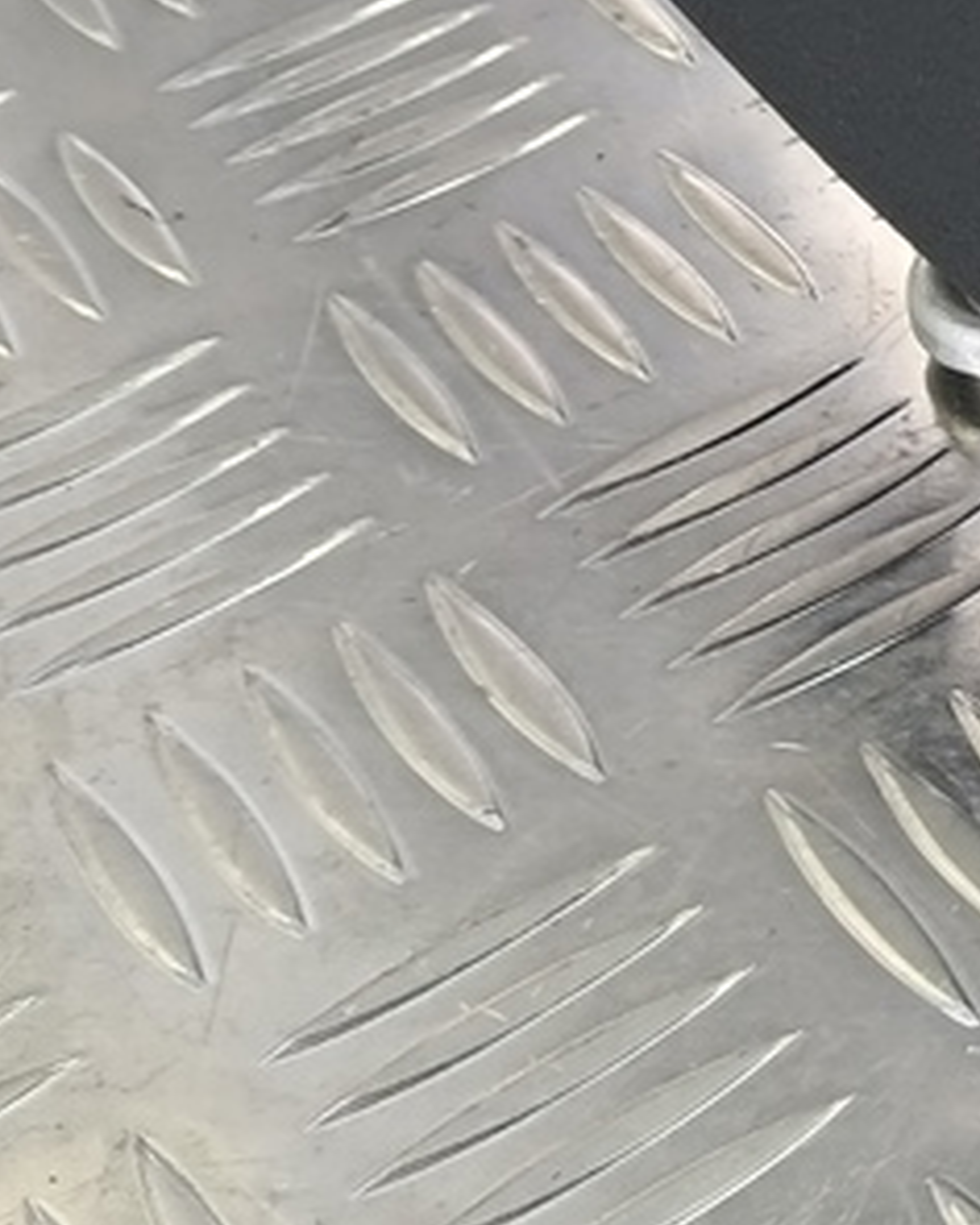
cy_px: -12
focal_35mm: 78
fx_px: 2828
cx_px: 2076
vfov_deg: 23.4
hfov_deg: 15.1
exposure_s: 1/50
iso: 174
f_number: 1.6
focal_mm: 4.11
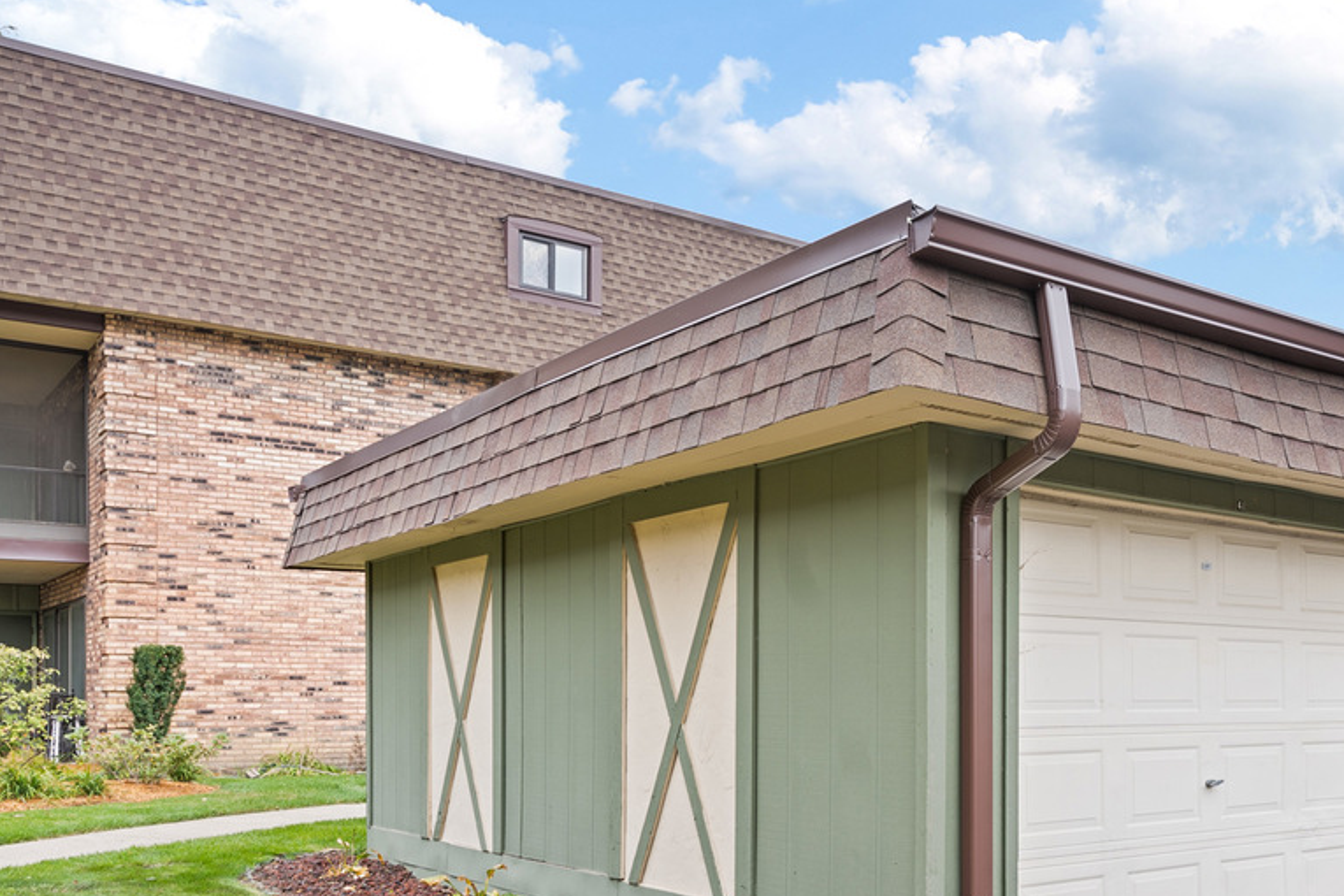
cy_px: 661
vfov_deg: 36.1
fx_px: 1344
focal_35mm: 36
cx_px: 943
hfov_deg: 51.7
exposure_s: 1/5
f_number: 8
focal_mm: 17
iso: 64
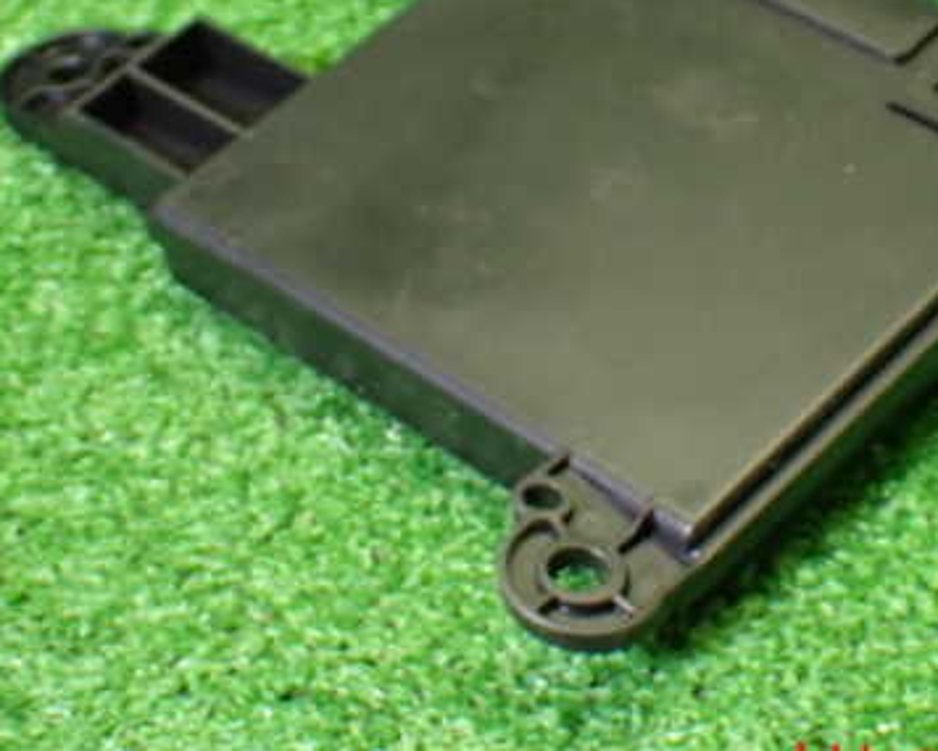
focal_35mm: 102
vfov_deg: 15.1
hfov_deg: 18.8
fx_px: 2832
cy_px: 208
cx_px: 601
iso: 800
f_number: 3.6
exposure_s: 1/60
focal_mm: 11.09
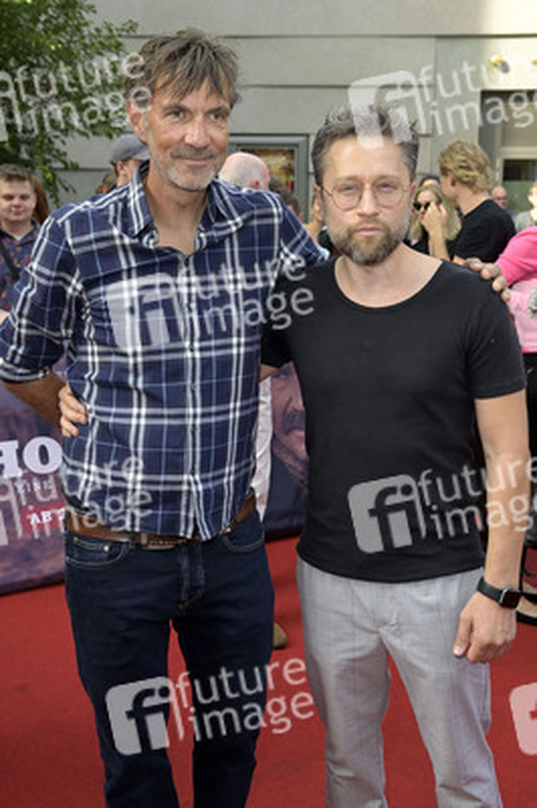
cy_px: 404
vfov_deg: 50.7
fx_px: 852
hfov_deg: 35.0
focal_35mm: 38
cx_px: 268
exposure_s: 1/200
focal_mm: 38
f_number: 5.6
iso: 400
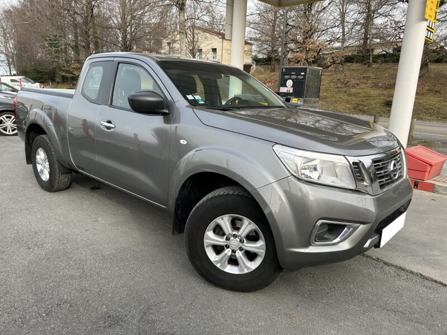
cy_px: 168
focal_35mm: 26
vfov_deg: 53.1
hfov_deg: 67.3
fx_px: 336
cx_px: 224
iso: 50
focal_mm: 5.7
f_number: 1.5
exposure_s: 1/1079
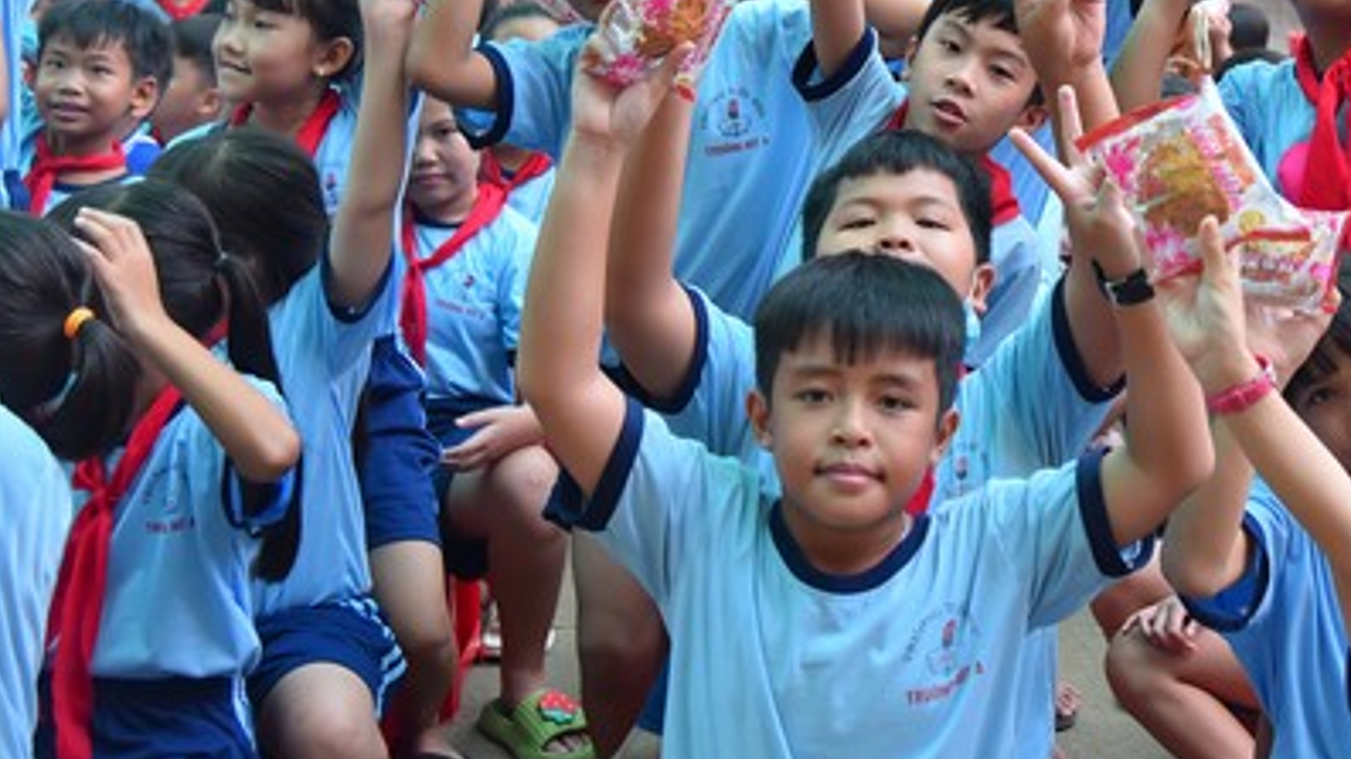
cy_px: 49
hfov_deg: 34.2
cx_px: 1007
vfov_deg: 19.6
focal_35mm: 60
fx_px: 2149
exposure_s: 1/160
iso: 400
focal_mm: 35
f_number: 5.6
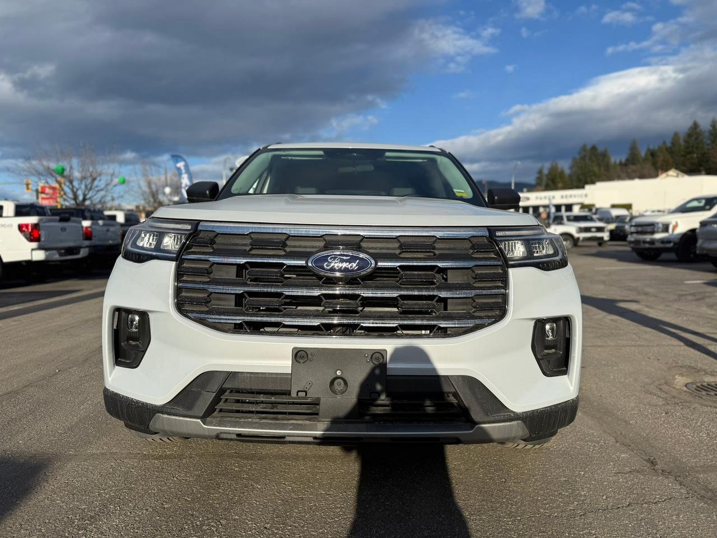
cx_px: 358
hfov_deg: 71.6
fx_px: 497
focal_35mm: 24
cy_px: 269
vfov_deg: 56.8
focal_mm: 6.76
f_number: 1.78
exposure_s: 1/4975
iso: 80
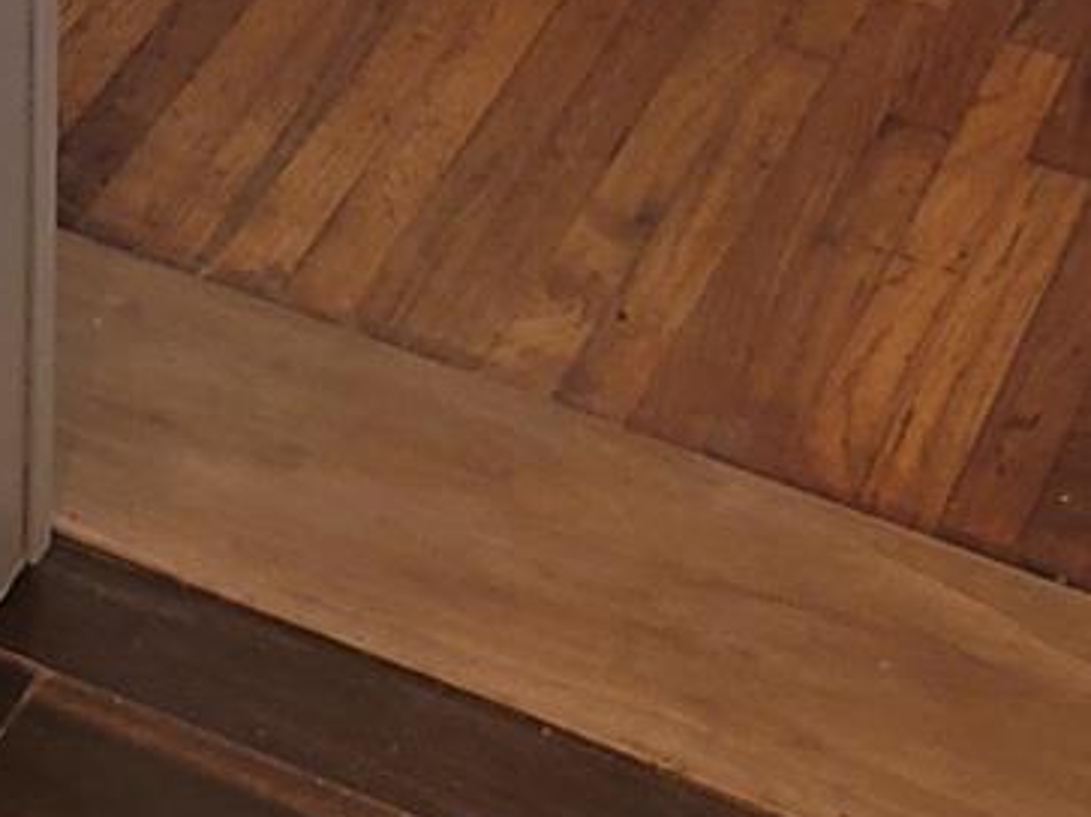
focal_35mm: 141
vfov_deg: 9.6
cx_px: -448
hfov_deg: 13.3
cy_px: -979
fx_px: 4442
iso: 200
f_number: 1.8
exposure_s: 1/39
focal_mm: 7
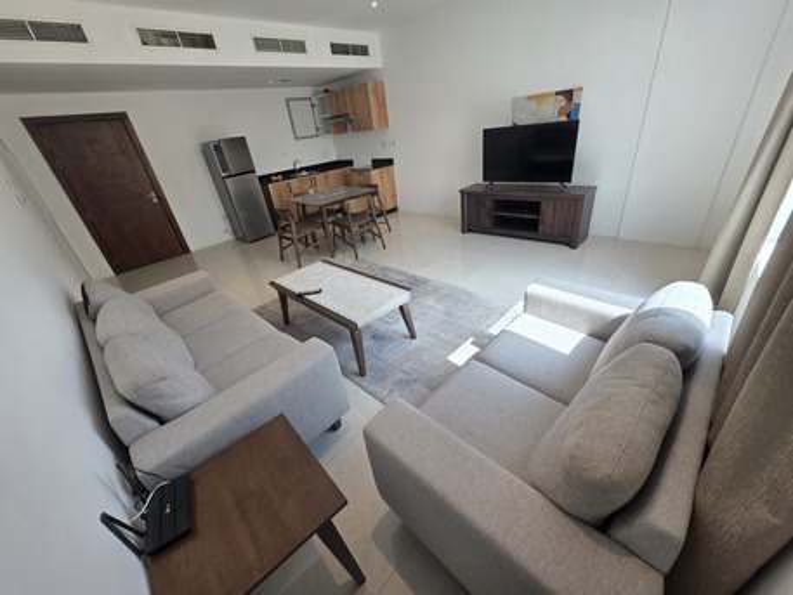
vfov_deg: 89.9
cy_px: 298
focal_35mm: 13
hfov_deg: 106.2
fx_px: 298
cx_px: 396
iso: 50
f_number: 1.9
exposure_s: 1/100
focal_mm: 2.2
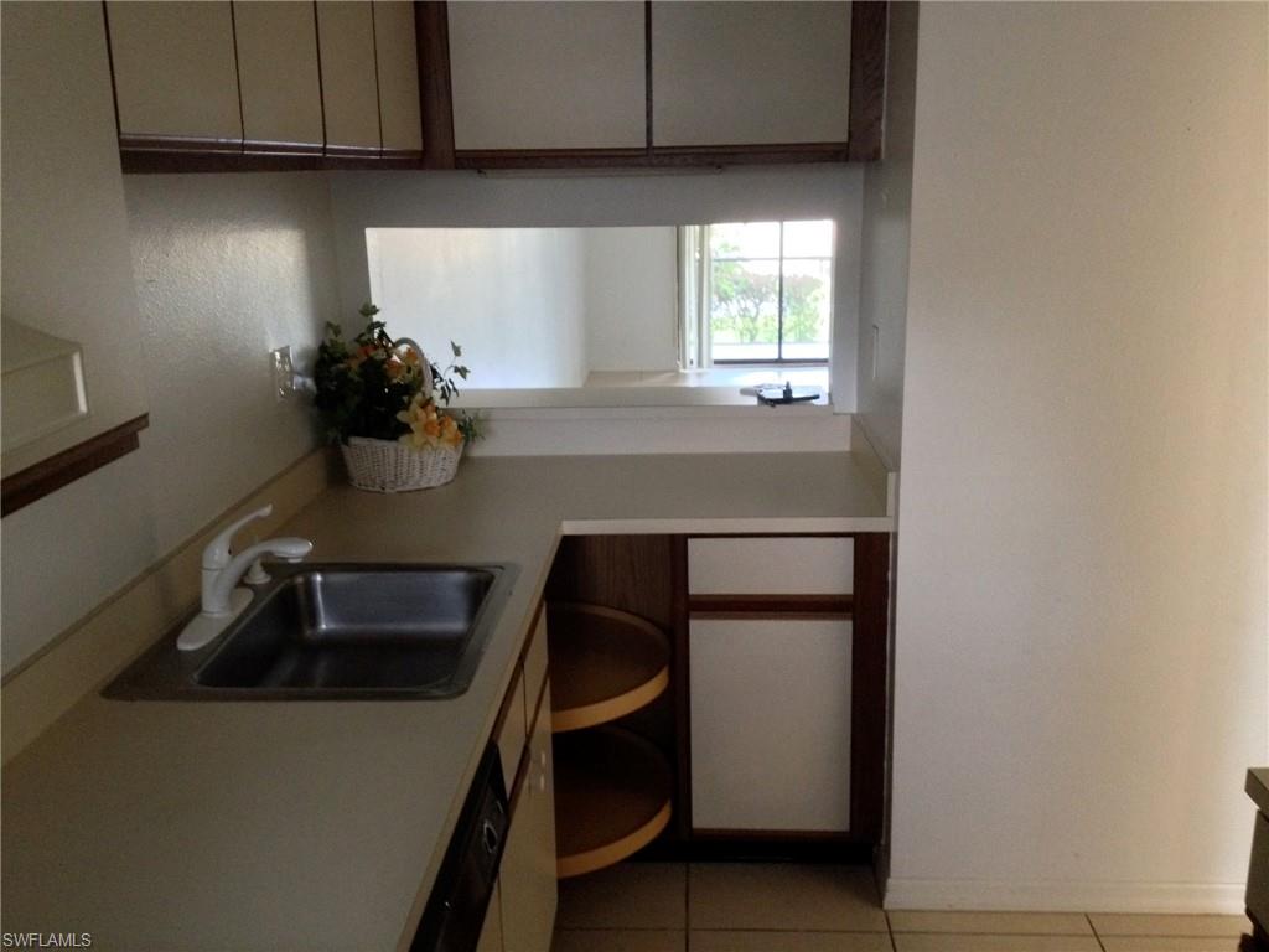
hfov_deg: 52.6
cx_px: 634
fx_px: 1283
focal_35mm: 35
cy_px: 476
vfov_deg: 40.7
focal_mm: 4.28
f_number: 2.4
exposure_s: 1/15
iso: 400
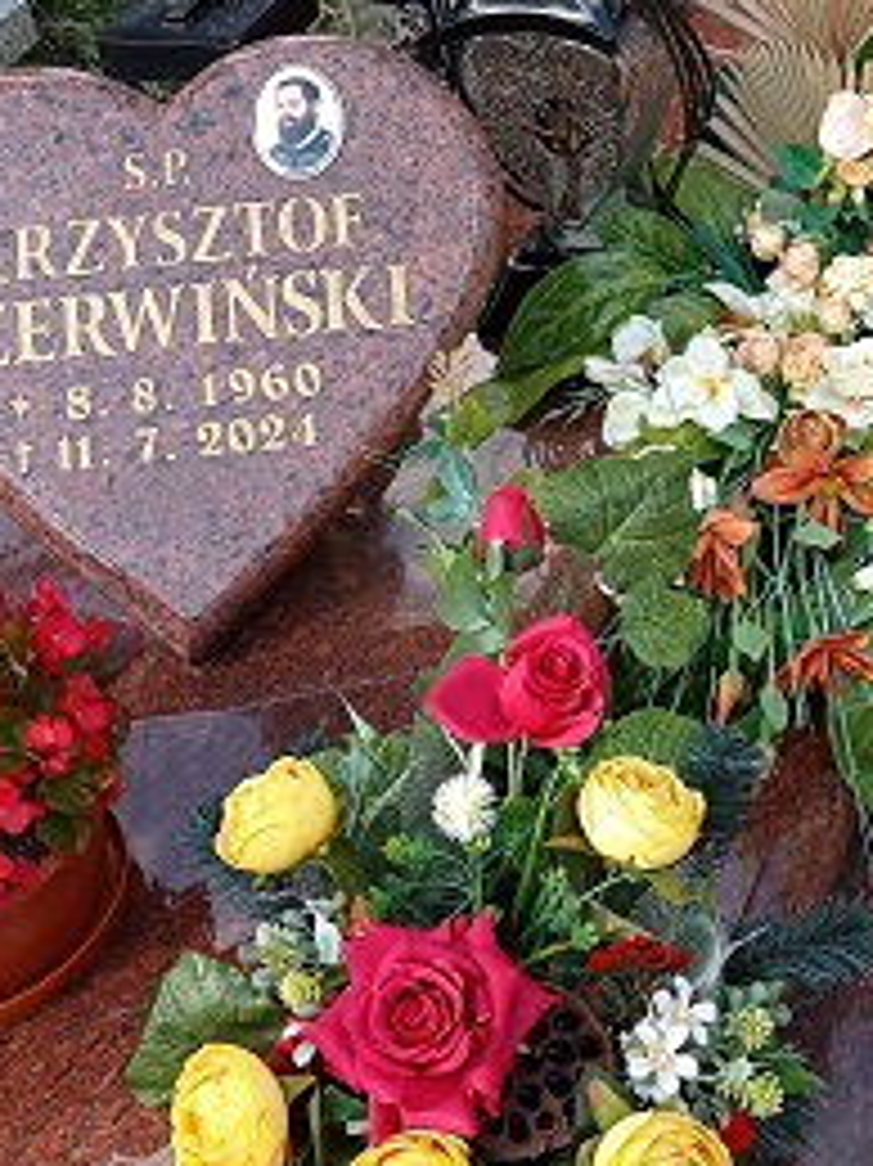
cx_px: 562
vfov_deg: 31.1
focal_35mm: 62
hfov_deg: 23.6
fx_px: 2087
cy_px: 455
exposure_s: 1/494
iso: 100
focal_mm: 4.74
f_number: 1.79
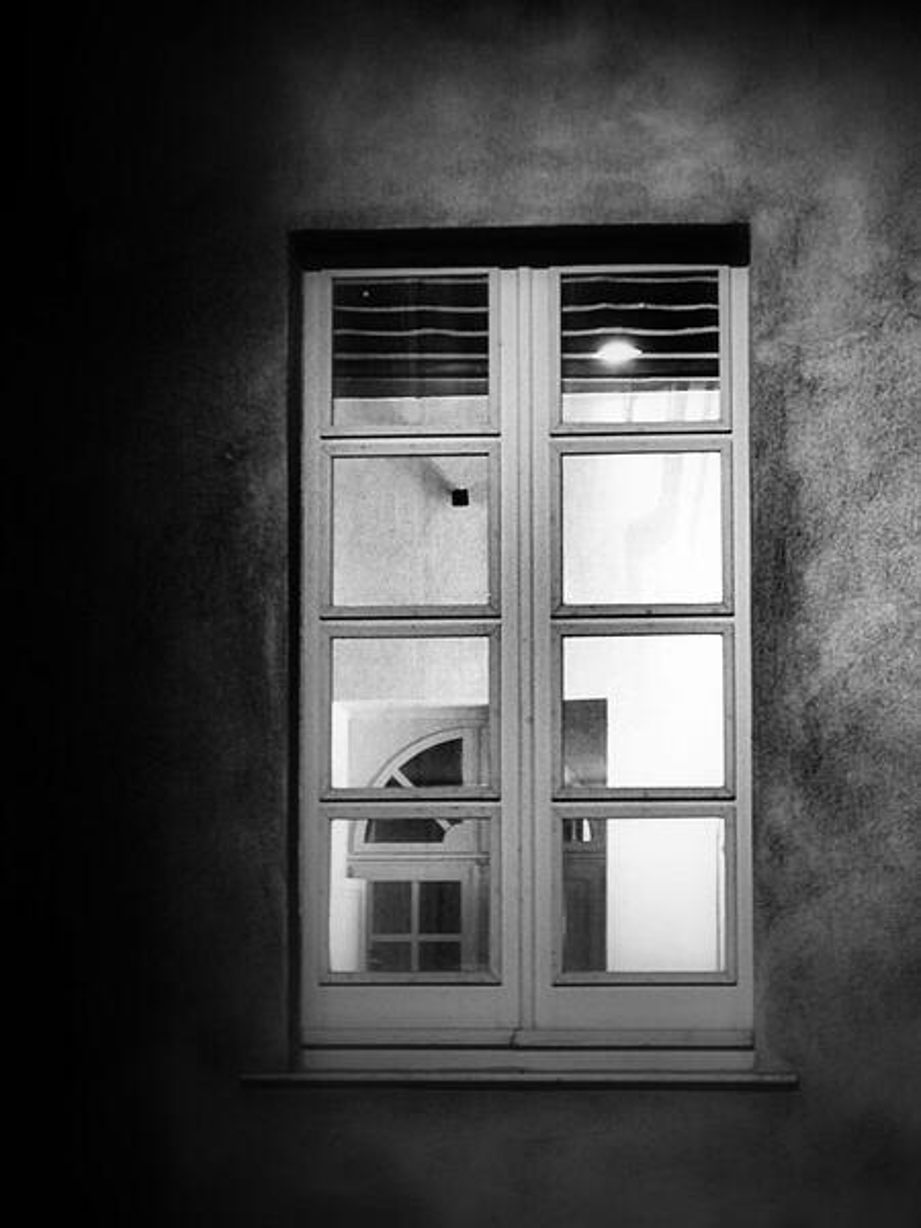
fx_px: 4080
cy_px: 614
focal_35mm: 115
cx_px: 460
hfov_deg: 12.9
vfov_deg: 17.1
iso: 400
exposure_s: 1/15
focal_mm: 20.7
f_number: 4
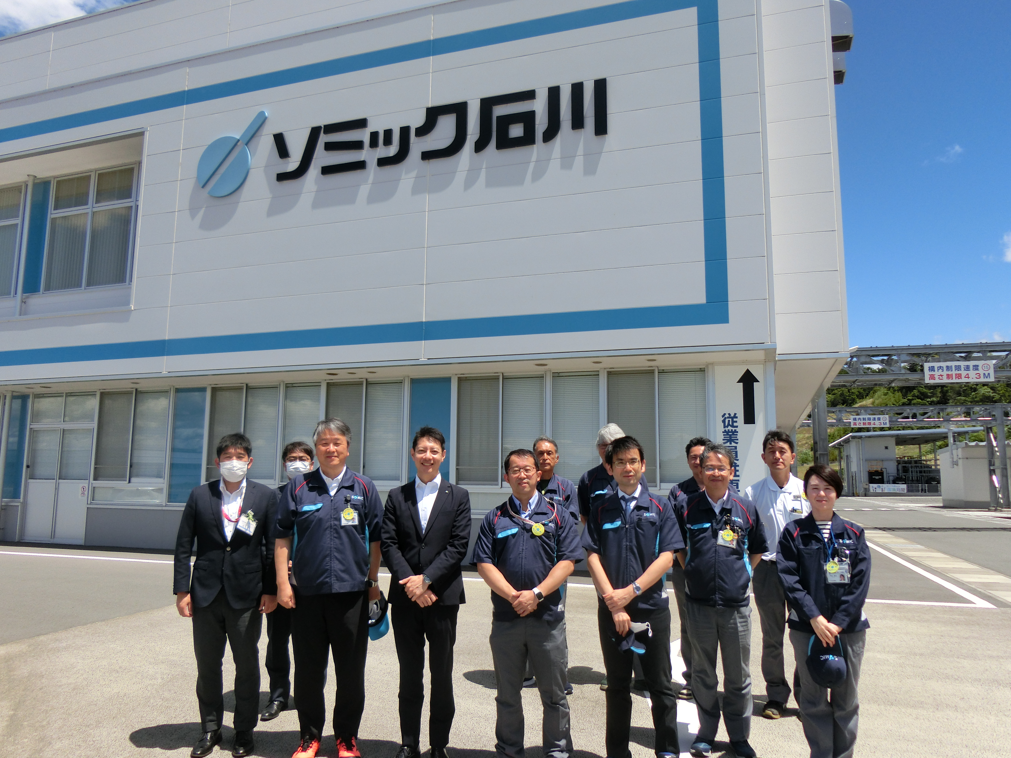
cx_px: 506
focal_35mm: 25
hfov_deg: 69.4
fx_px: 730
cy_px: 379
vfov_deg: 54.9
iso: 80
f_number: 7
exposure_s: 1/320
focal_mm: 4.5
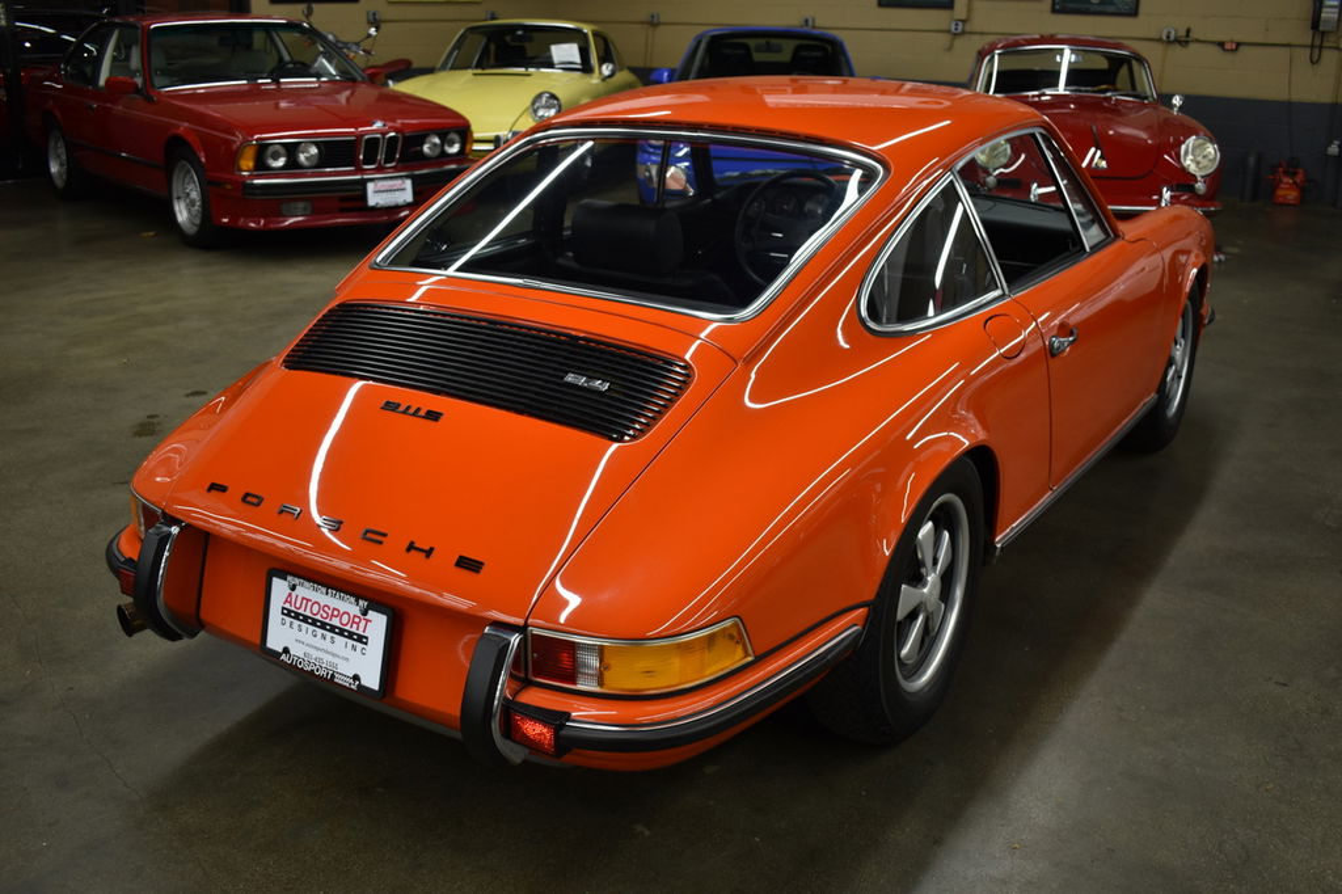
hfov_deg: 53.1
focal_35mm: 36
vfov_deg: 36.8
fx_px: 1341
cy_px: 447
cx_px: 671
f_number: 3.8
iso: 250
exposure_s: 1/40
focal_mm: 24
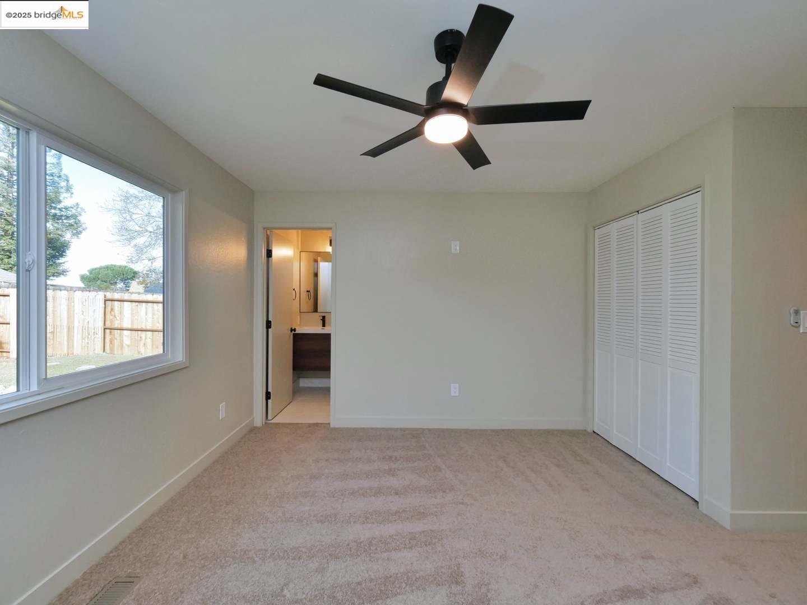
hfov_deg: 102.1
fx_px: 326
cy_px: 302
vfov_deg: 85.7
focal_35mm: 14
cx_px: 404
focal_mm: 7
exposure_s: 1/160
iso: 800
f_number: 6.3
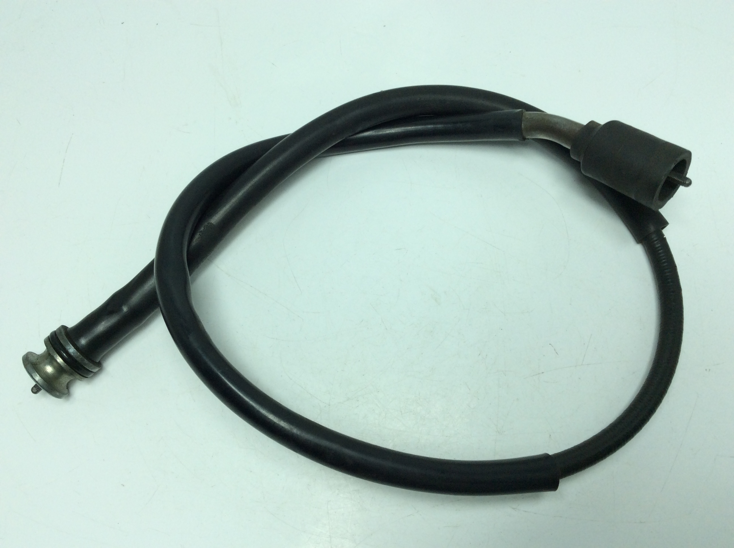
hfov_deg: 56.9
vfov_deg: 44.1
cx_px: 367
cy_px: 274
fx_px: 678
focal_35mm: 32
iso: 32
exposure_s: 1/515
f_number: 2.4
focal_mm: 3.3
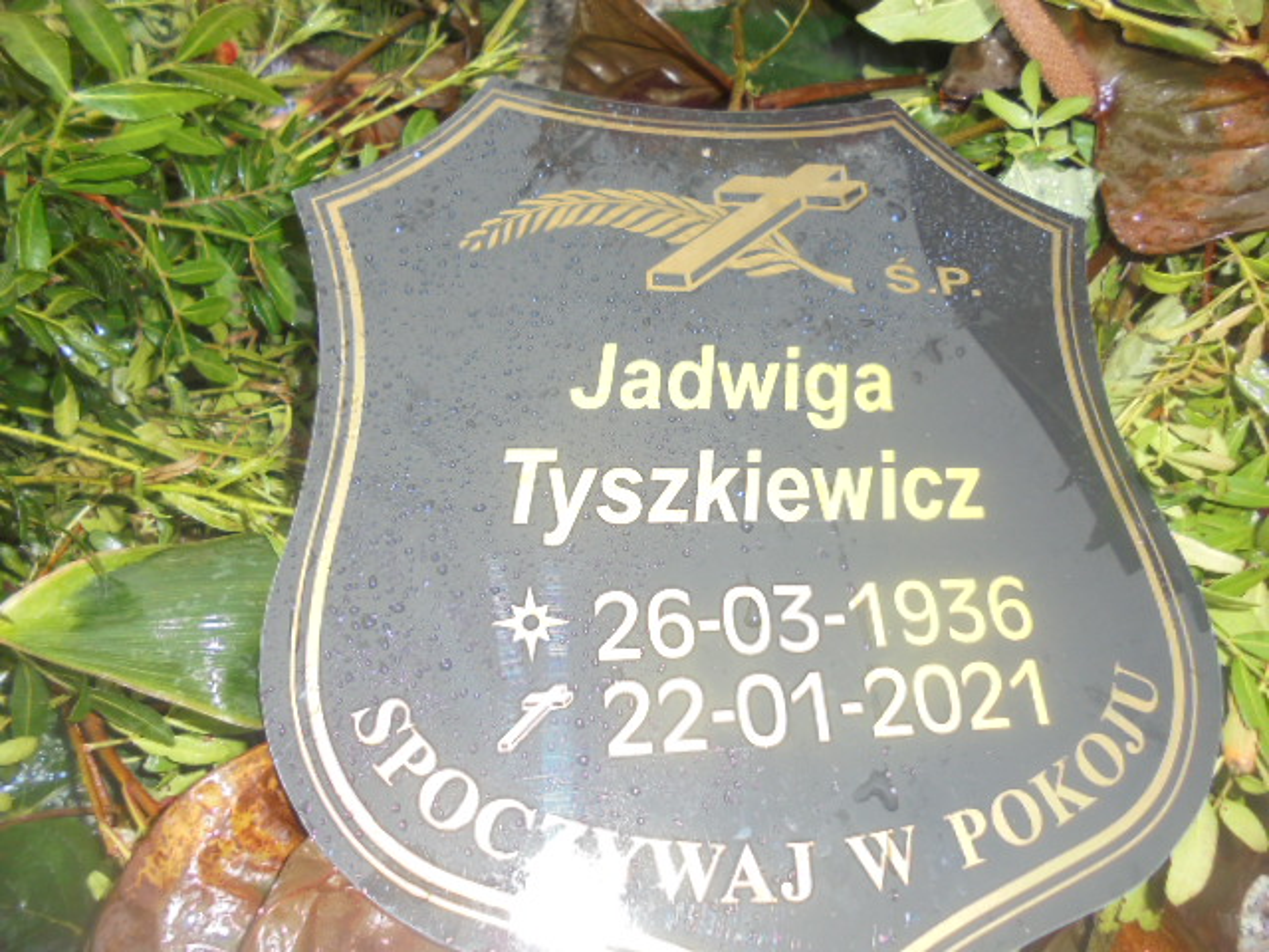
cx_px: 634
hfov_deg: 67.3
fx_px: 953
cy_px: 476
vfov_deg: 53.1
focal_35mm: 26
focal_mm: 4.6
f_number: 3.5
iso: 100
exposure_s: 1/80
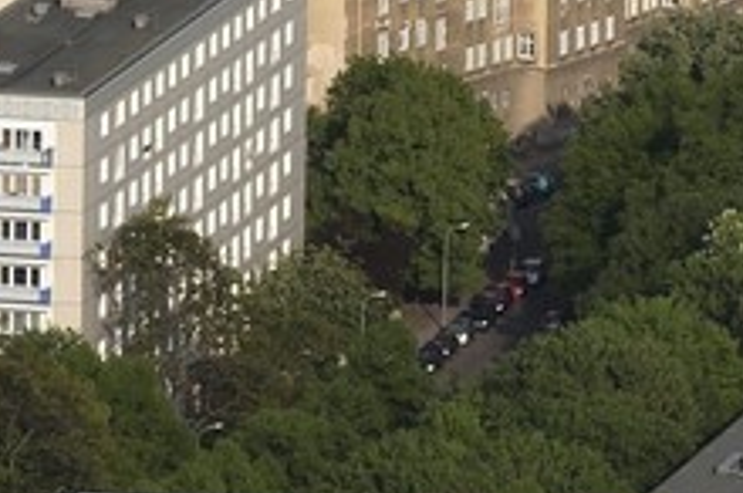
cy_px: -419
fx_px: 16507
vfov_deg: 1.7
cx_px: -1597
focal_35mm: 801
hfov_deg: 2.5
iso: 200
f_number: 9
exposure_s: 1/200
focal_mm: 110
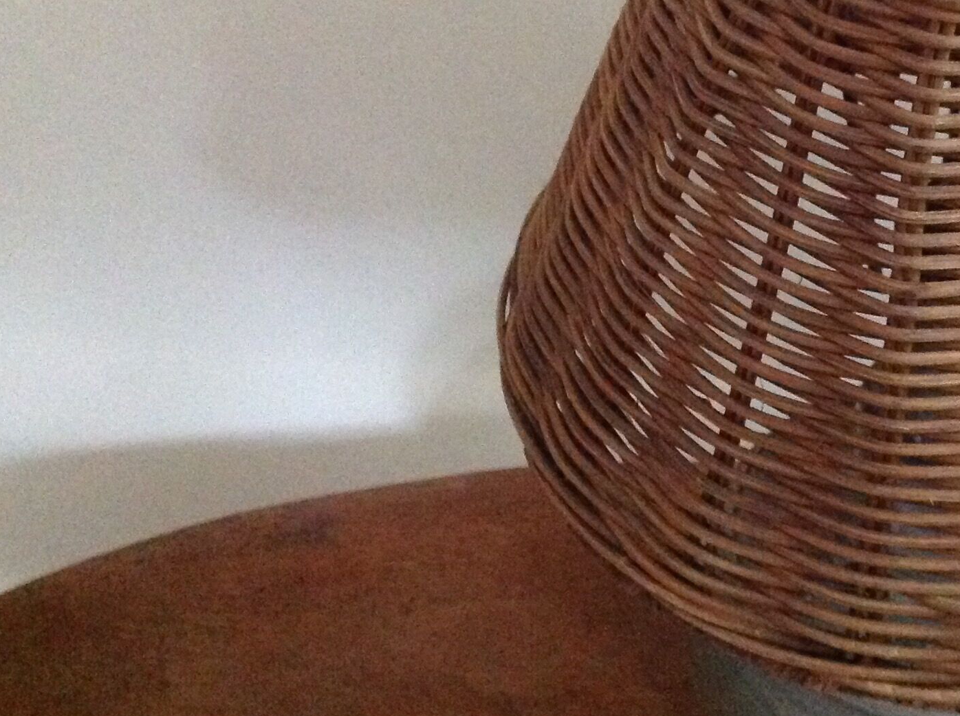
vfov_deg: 22.5
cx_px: 789
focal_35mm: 65
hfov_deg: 29.1
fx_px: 1800
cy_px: 280
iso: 800
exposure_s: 1/15
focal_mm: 4.28
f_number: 2.4
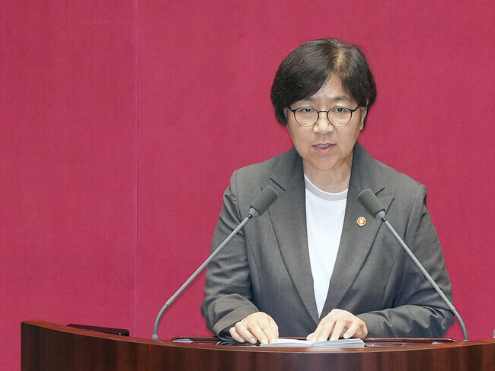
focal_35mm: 284
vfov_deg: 5.2
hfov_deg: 7.0
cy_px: 218
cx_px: 316
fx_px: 4063
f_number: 4
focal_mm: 200
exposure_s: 1/125
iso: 2500
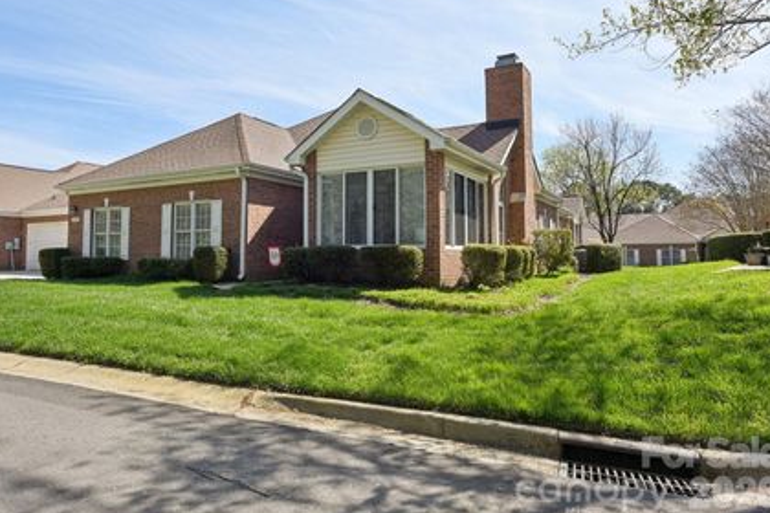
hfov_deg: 71.1
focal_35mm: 25
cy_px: 219
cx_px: 326
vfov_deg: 51.1
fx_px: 535
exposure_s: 1/640
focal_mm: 21
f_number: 8
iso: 200
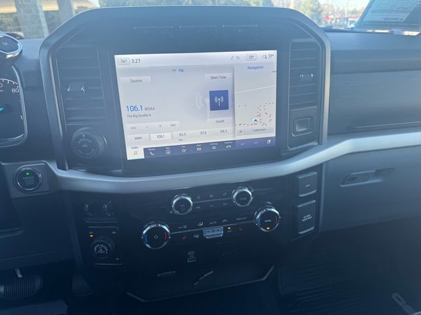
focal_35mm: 24
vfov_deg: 56.8
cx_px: 210
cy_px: 158
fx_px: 292
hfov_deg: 71.6
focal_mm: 6.76
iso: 64
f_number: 1.78
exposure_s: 1/150
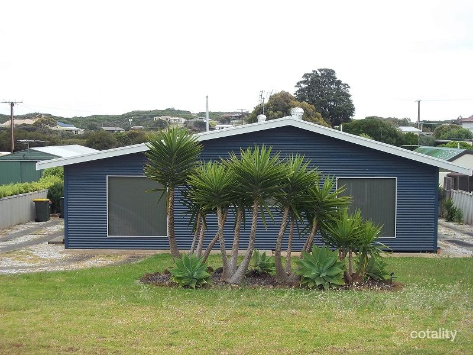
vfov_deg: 29.1
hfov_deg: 38.2
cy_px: 178
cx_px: 236
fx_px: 683
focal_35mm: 50
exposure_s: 1/400
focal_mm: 8.8
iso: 80
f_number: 3.6
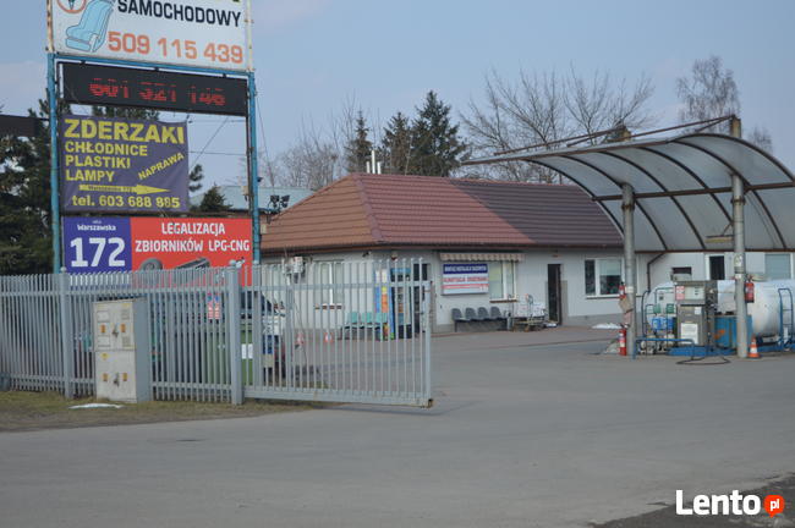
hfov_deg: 33.4
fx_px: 1324
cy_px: 264
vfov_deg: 22.6
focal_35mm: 60
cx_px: 398
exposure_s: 1/500
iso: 100
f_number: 4.8
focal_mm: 40
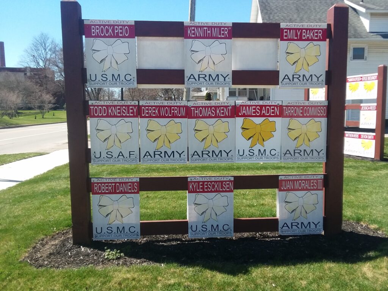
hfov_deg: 61.7
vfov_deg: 48.2
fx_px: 325
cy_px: 146
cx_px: 194
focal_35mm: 29
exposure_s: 1/785
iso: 40
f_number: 1.9
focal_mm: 2.47
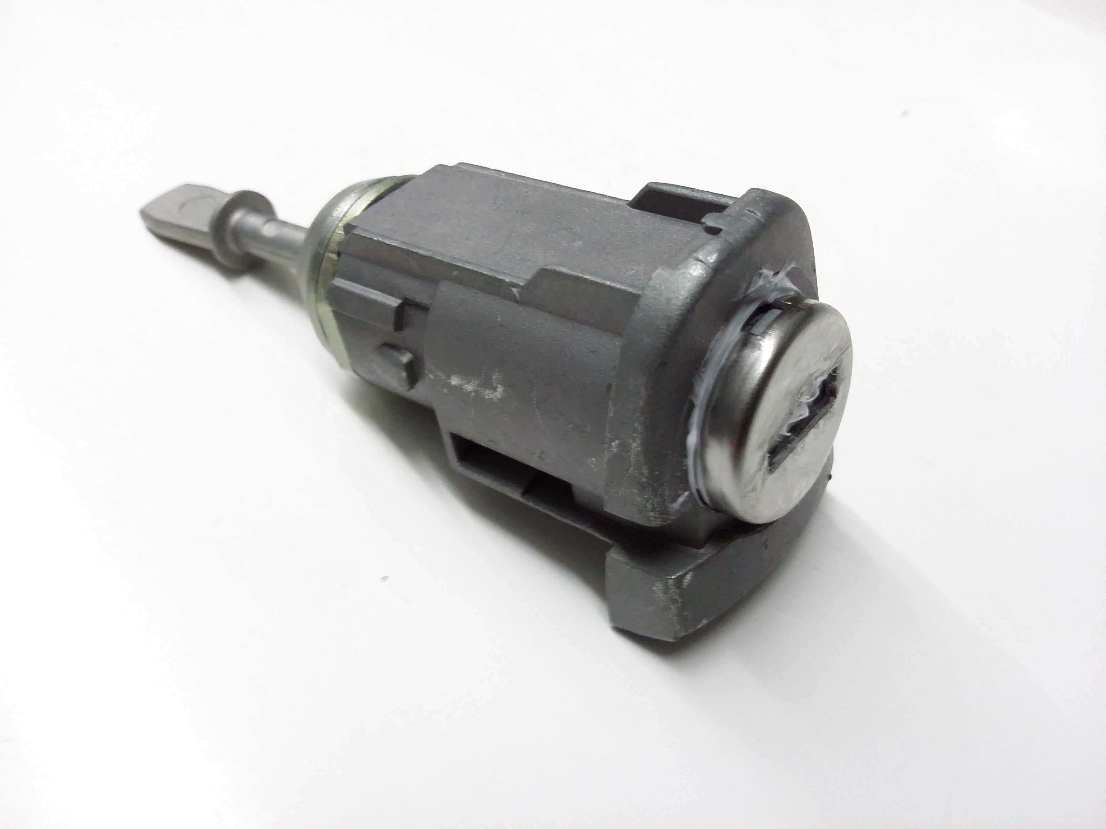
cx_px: 553
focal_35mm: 32
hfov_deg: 56.8
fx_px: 1022
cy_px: 414
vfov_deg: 44.2
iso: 200
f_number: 2.4
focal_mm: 3.4
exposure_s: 1/15
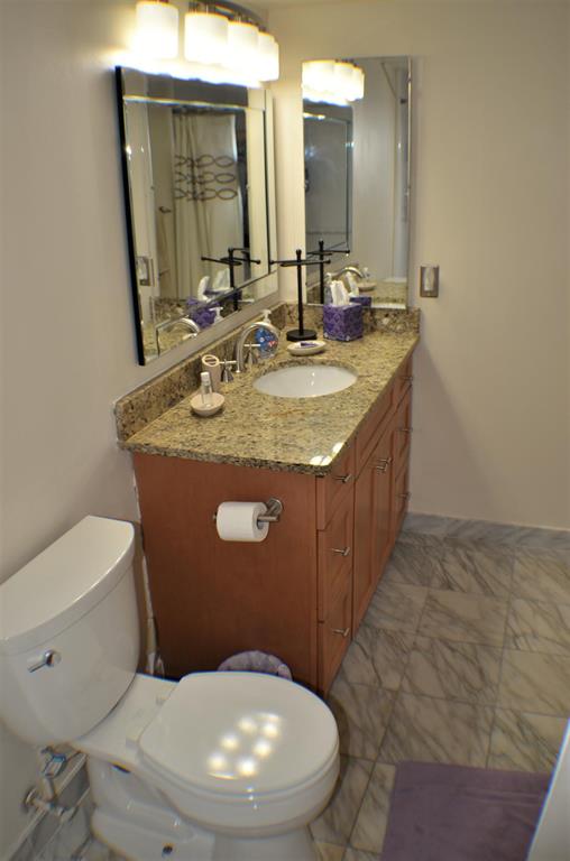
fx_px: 860
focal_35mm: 36
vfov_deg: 53.2
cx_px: 285
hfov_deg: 36.7
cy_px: 430
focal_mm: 24
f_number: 4
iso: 220
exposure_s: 1/125
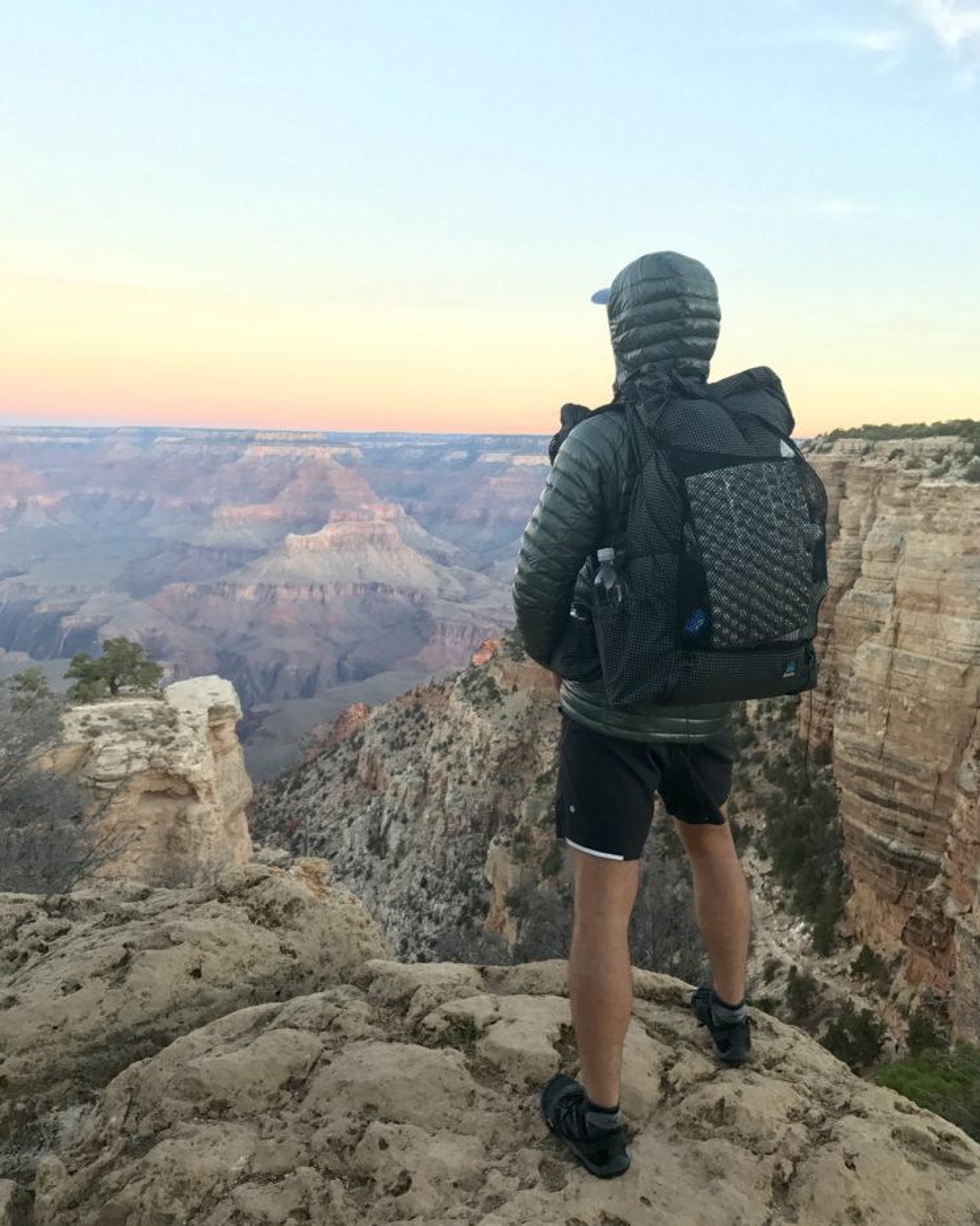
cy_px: 573
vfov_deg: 58.7
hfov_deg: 48.5
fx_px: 1088
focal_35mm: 30
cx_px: 489
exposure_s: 1/33
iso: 25
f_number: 1.8
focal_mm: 3.99
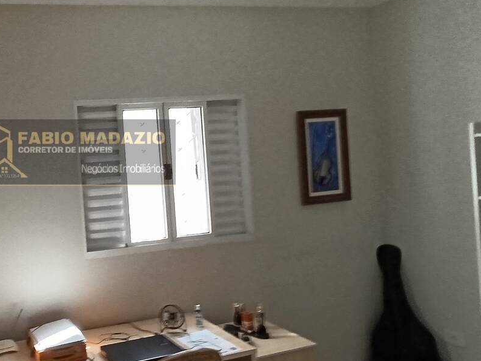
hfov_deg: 55.4
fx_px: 403
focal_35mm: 29
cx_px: 70
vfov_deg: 48.1
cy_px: 153
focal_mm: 1.65
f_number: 2.2
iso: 250
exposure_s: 1/60
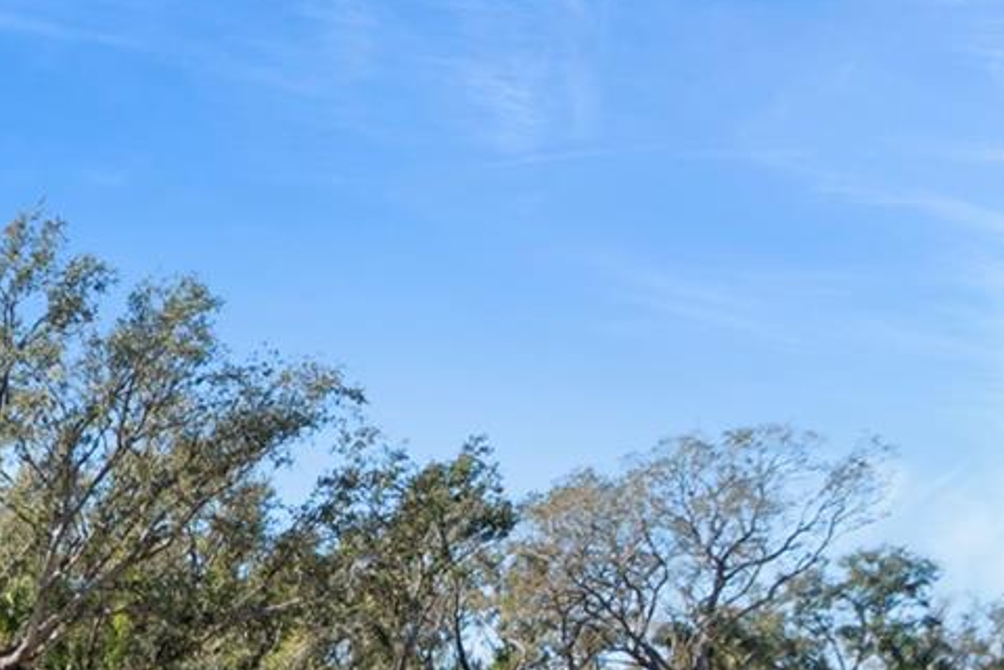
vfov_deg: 24.5
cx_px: -253
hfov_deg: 31.7
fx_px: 1394
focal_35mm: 50
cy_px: 800
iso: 100
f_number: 9
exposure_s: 1/100
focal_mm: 10
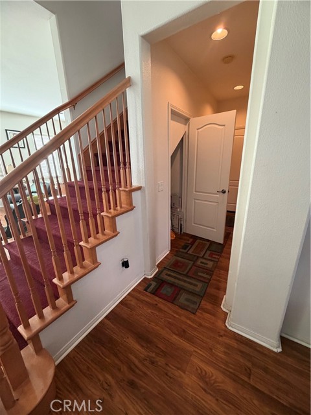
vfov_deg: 102.1
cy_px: 208
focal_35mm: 14
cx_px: 156
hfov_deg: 85.7
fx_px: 168
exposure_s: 1/60
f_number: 2.2
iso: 320
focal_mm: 2.22
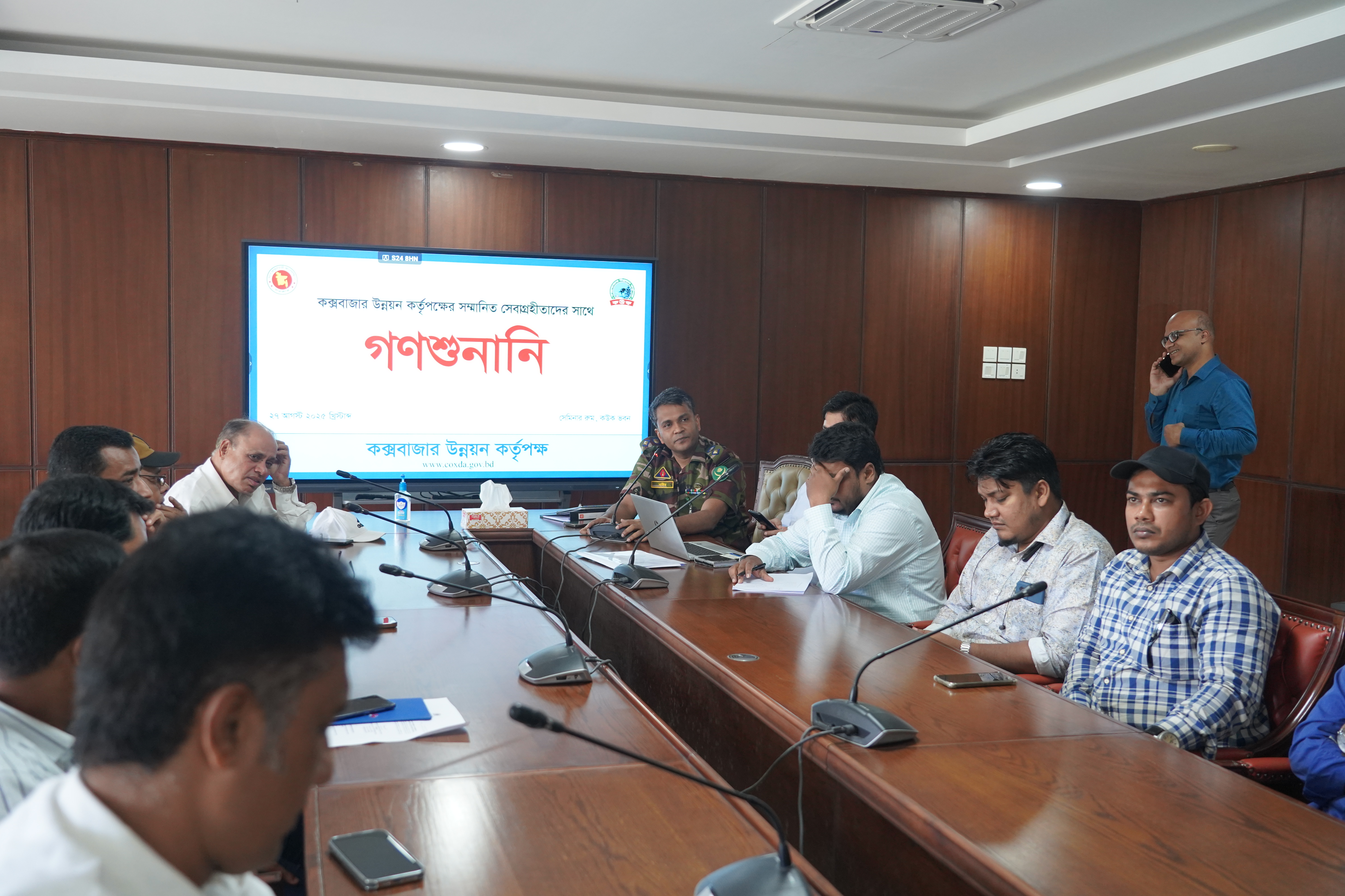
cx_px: 672
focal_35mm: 34
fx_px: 1270
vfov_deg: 38.9
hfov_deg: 55.8
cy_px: 448
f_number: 4
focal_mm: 34
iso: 2500
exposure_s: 1/160
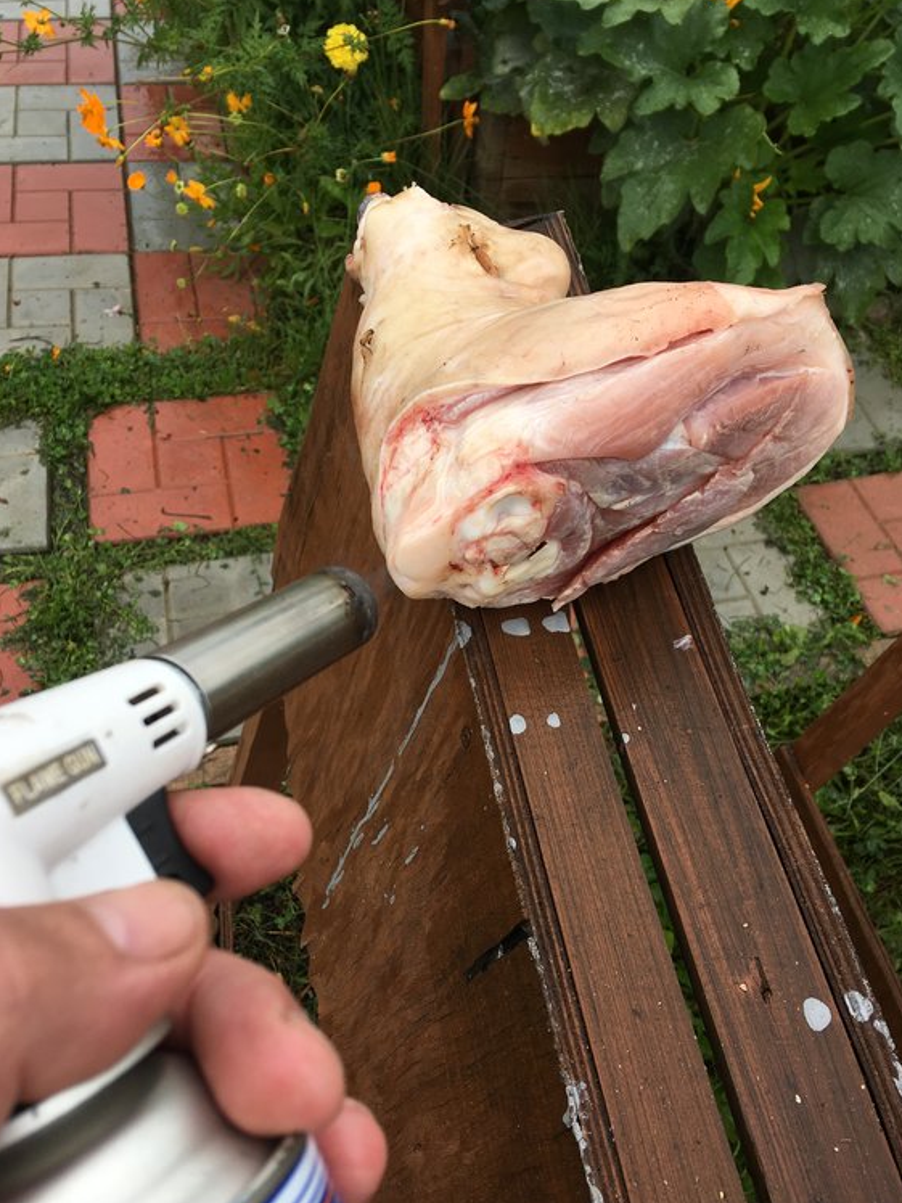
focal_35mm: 31
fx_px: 1077
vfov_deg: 58.3
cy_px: 626
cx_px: 441
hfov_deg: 45.4
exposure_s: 1/390
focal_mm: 4.15
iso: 25
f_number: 2.2
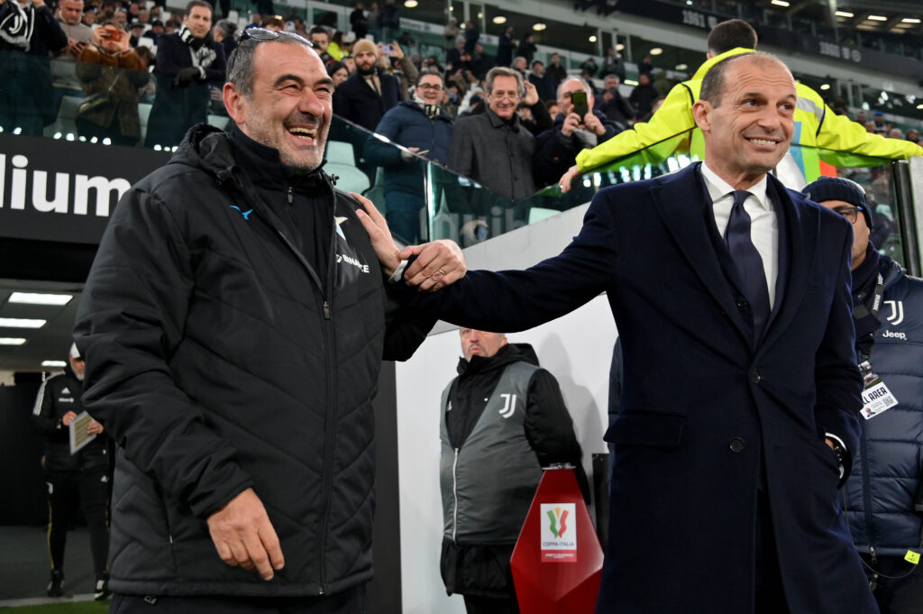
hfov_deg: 58.8
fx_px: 820
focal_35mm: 32
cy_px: 307
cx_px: 462
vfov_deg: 41.1
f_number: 4.5
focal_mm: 32
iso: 1250
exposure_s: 1/500
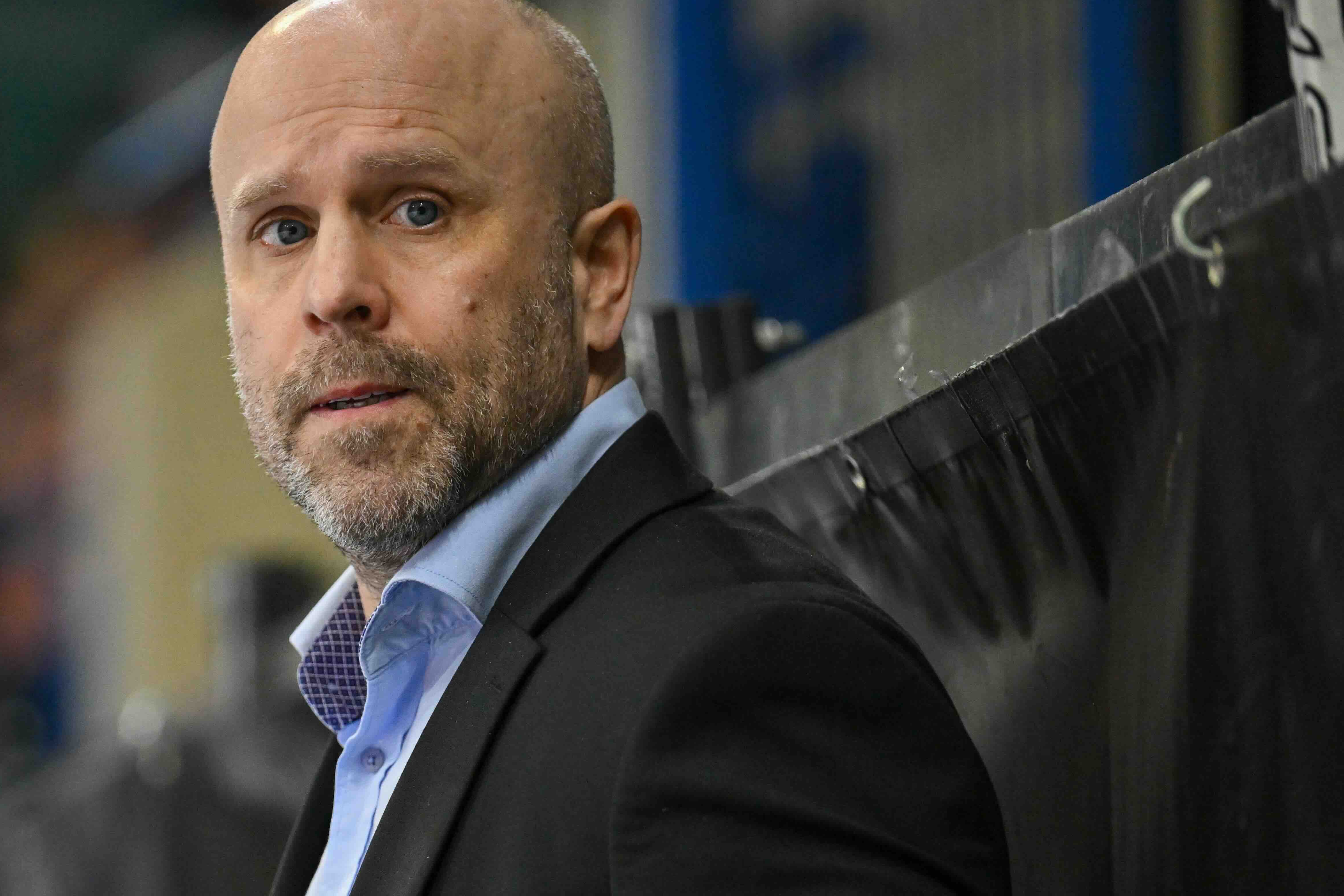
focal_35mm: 353
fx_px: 13177
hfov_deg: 5.8
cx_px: 282
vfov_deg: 3.9
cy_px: 661
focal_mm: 200
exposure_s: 1/2000
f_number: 2.8
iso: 2500
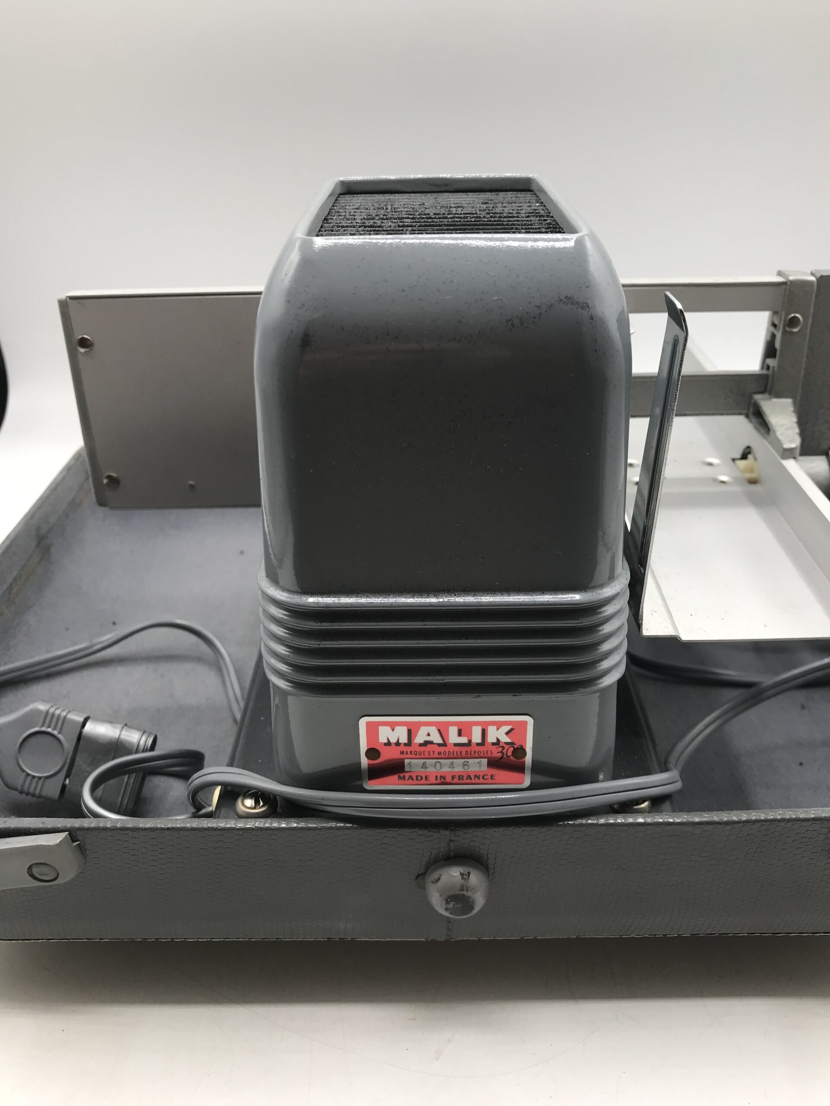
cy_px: 553
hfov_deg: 49.7
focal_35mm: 28
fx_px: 895
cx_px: 415
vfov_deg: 63.4
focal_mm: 3.99
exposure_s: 1/247
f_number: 1.8
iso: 20
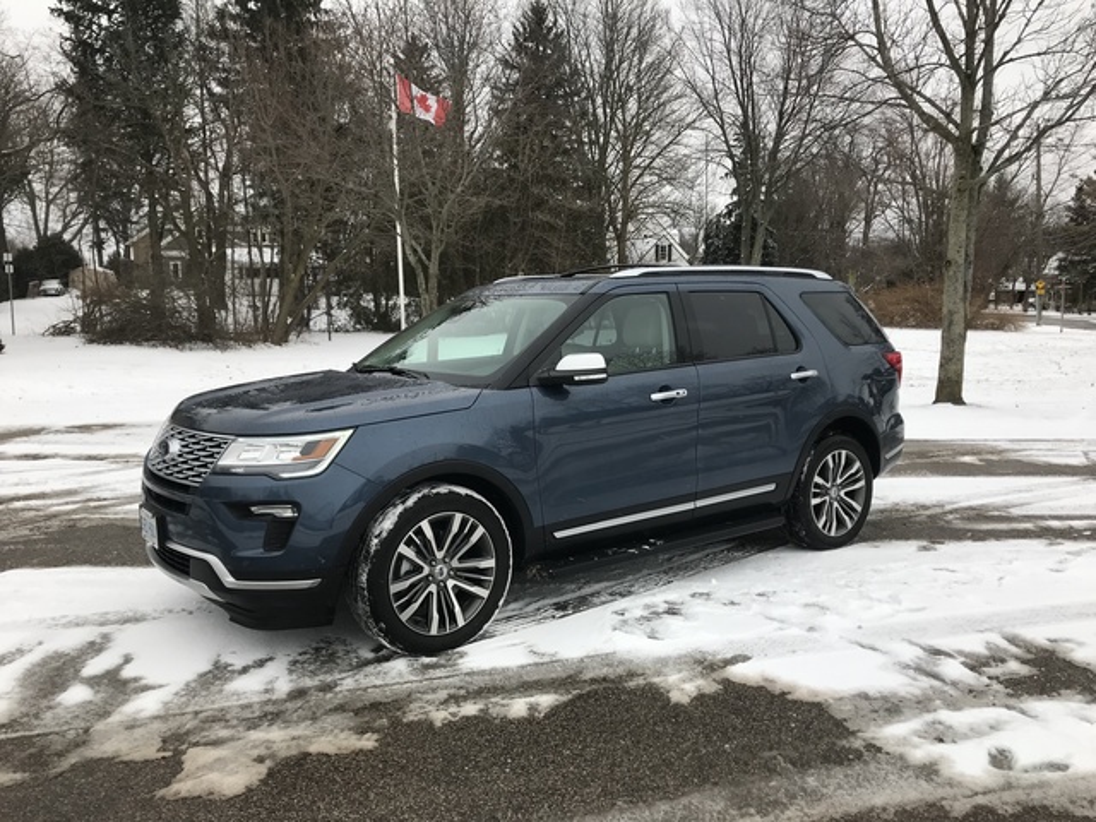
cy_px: 411
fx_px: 887
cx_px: 548
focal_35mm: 28
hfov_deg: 63.4
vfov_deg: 49.7
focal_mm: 3.99
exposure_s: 1/474
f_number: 1.8
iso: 20
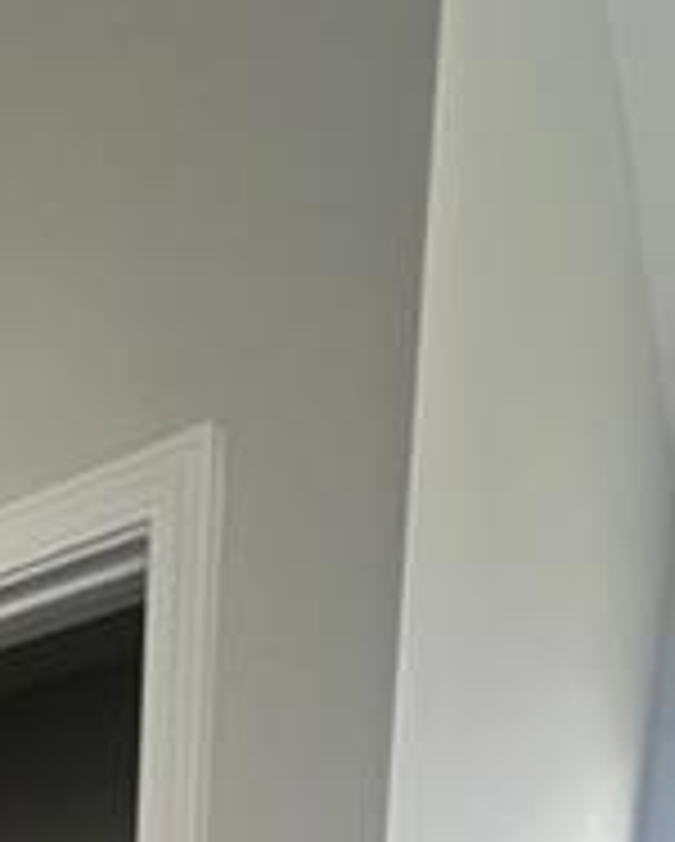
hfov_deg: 24.5
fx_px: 1296
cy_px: 1499
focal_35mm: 52
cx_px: -256
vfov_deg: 22.3
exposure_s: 1/65
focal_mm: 1.57
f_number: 1.8
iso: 250
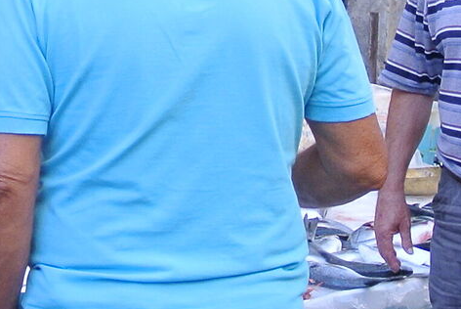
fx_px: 2346
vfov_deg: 7.5
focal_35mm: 183
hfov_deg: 11.1
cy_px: 100
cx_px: -34
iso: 220
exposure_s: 1/125
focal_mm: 13.6
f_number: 4
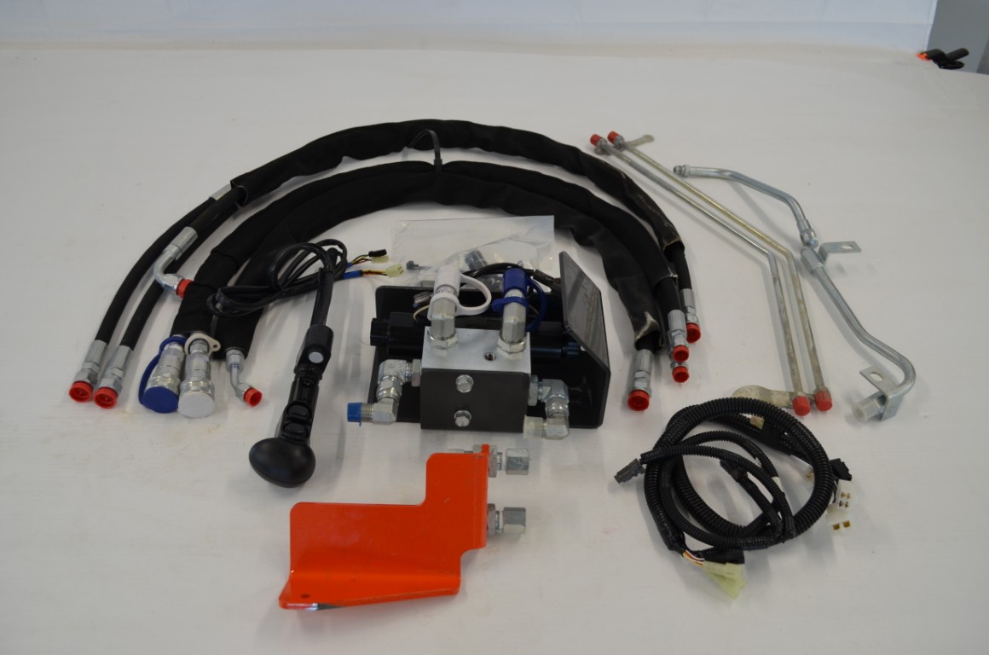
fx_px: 905
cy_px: 328
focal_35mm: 33
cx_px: 494
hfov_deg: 57.3
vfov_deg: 39.8
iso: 400
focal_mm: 22
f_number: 5
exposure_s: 1/100
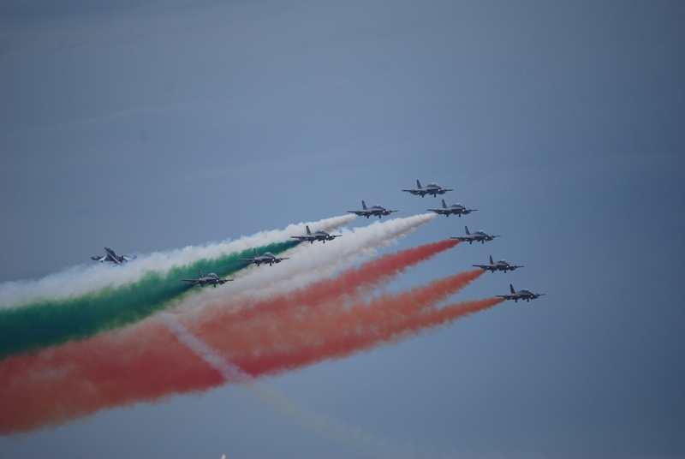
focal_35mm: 300
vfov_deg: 4.6
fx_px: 5717
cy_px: 230
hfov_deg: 6.9
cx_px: 342
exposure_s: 1/1000
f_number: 5.6
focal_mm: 200
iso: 200
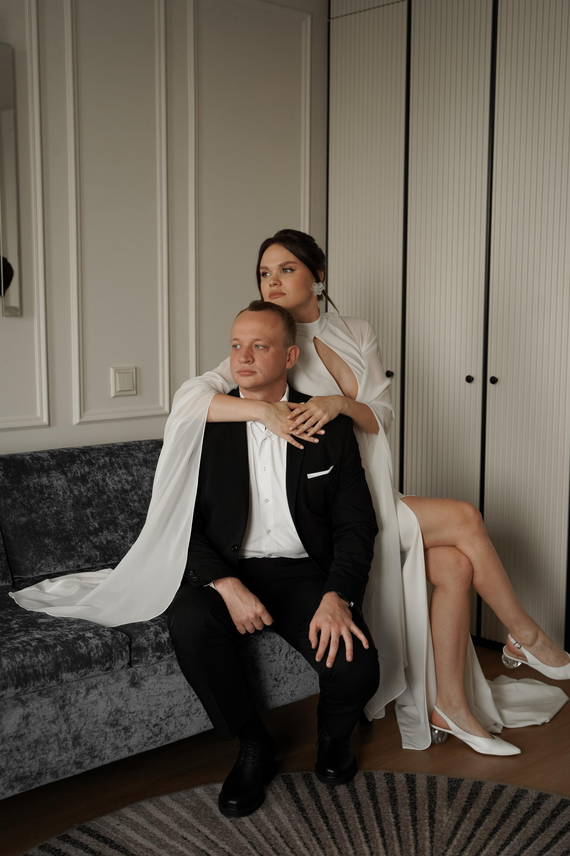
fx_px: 1045
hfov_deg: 30.5
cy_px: 428
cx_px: 285
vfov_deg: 44.5
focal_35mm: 44
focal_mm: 44
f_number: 2.8
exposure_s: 1/320
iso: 1000
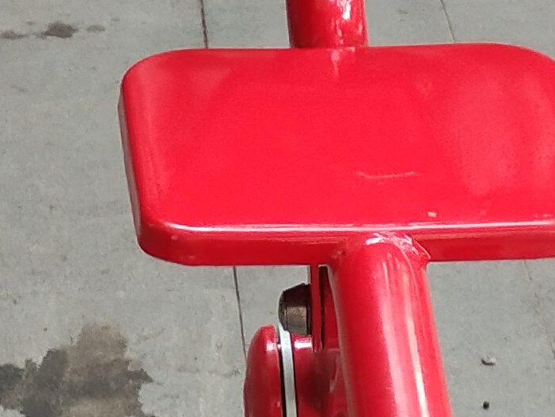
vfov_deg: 8.0
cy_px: 354
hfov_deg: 10.7
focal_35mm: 185
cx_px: 362
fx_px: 2967
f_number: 2.2
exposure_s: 1/50
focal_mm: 3.69
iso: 100
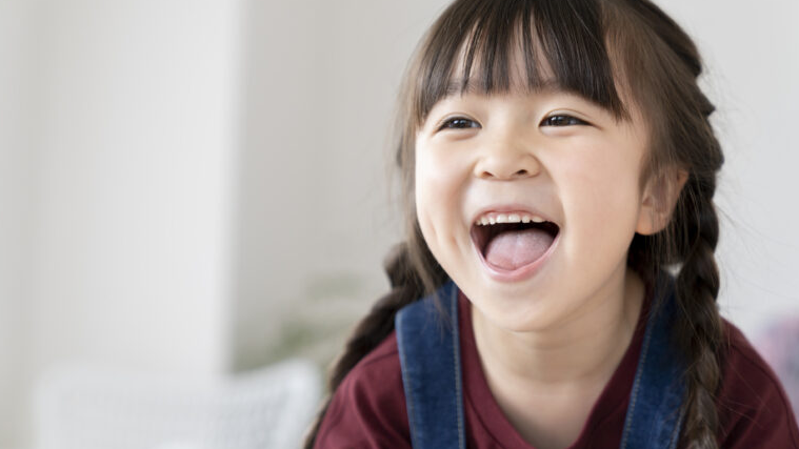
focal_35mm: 70
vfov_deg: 17.2
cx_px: 399
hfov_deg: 30.2
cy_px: 195
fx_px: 1483
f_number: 2.8
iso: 800
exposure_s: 1/160
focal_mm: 66
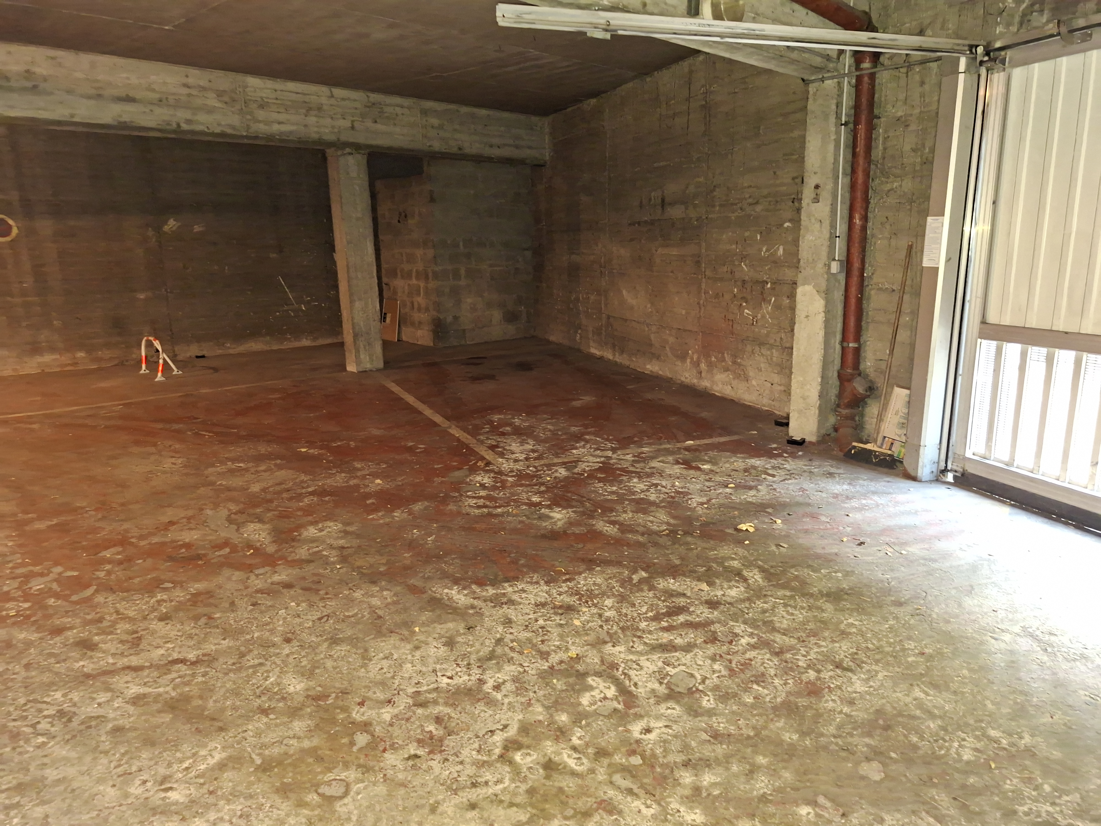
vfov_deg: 58.9
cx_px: 550
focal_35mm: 23
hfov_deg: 73.9
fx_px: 732
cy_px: 413
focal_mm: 5.54
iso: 1250
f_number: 1.8
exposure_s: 1/14
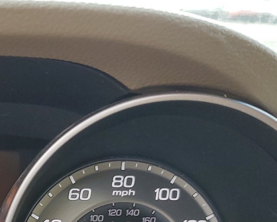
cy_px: 267
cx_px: -11
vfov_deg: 19.0
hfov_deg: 23.8
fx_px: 623
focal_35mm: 76
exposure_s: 1/120
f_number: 1.5
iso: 63
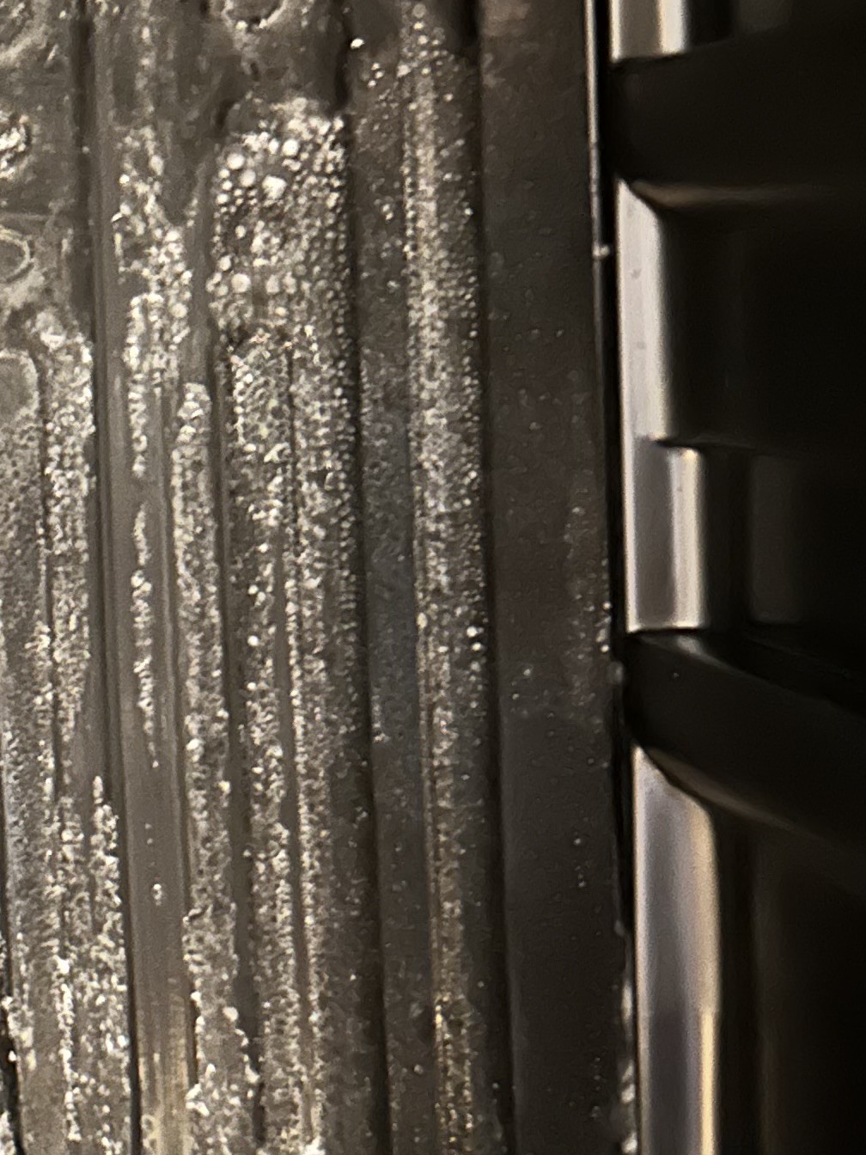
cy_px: 460
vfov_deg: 27.0
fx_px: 2402
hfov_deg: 18.3
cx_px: -419
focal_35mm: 72
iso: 1600
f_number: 1.78
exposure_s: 1/2
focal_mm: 6.86
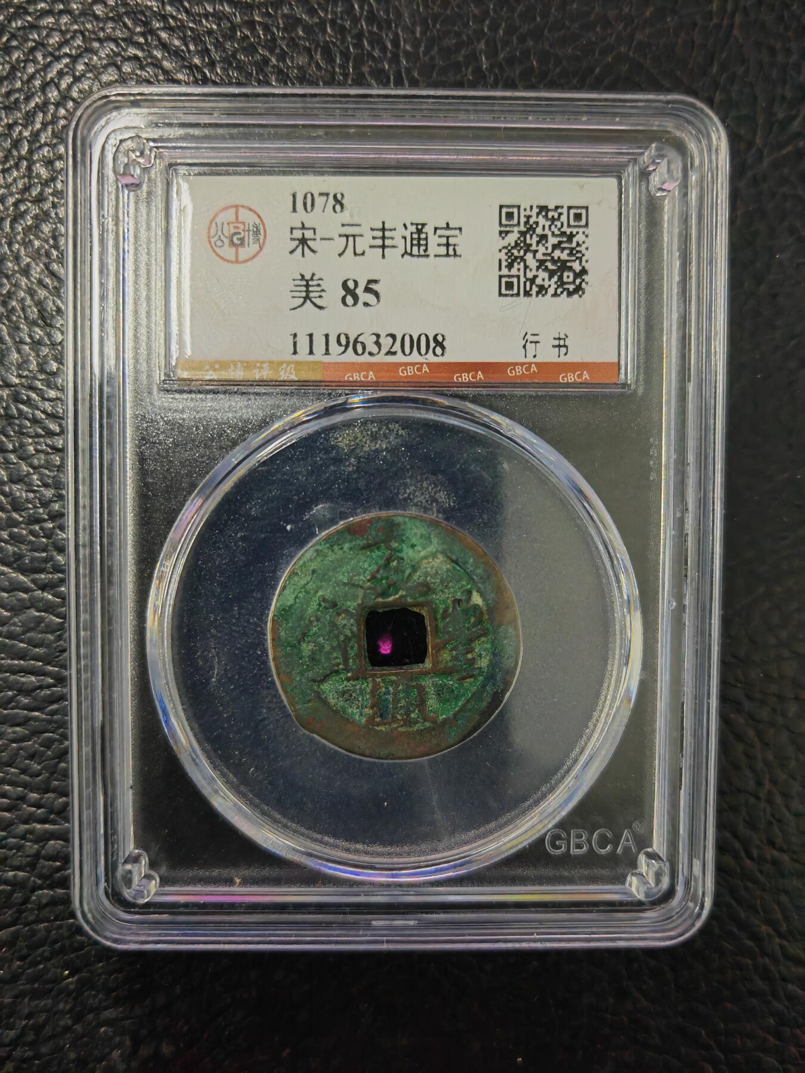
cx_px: 402
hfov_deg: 51.4
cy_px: 536
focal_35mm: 27
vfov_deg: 65.3
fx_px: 837
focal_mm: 5.53
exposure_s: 1/100
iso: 800
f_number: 1.8
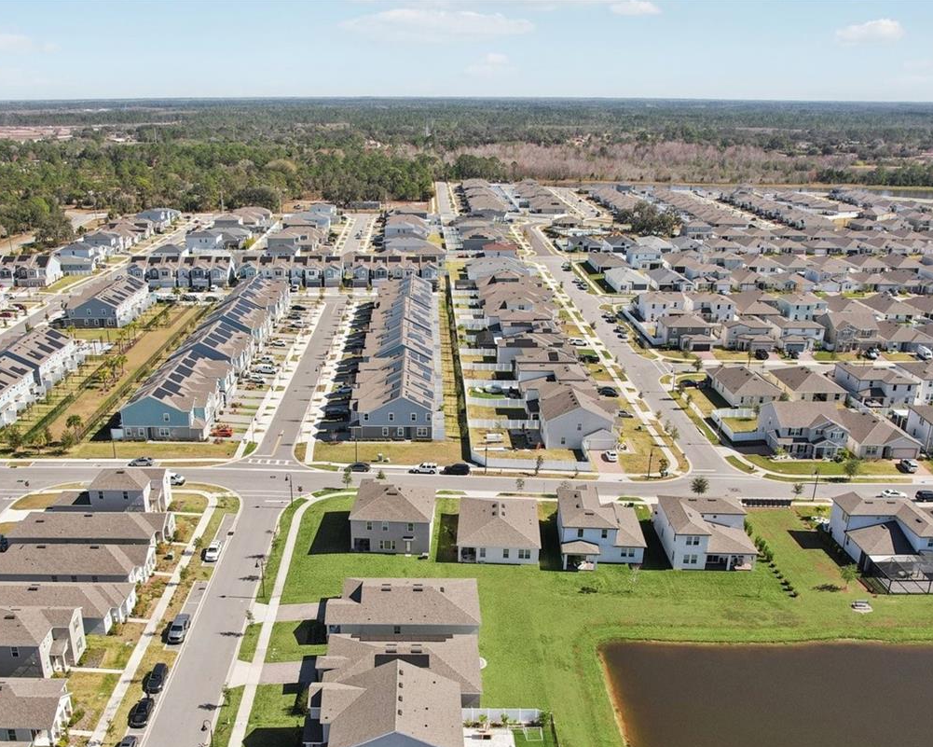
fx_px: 911
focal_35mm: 33
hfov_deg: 54.0
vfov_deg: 44.0
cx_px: 405
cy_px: 493
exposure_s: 1/2000
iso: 140
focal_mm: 8.4
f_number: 2.8
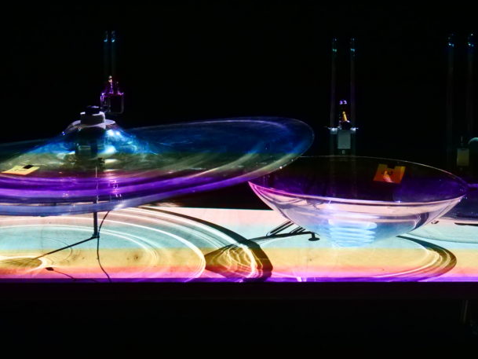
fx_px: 1395
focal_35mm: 101
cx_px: 257
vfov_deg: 14.6
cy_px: 157
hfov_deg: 19.4
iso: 3200
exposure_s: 1/60
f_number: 2.8
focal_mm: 41
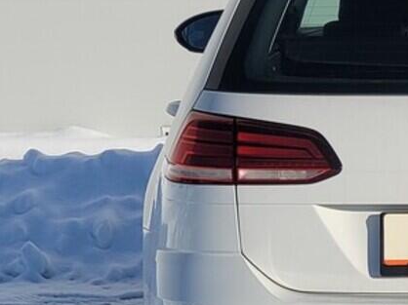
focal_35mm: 262
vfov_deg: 5.7
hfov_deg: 7.5
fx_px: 3086
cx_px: 514
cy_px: 150
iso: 25
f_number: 2.4
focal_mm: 7.12
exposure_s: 1/1559
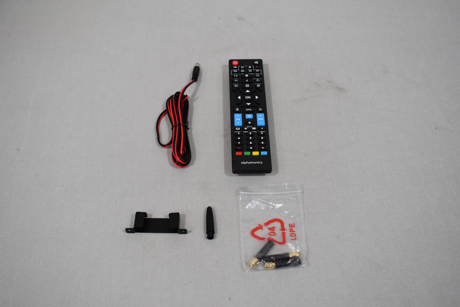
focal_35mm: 42
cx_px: 230
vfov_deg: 31.9
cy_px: 154
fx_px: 537
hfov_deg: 46.4
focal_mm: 28
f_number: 5.6
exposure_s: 1/125
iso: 400
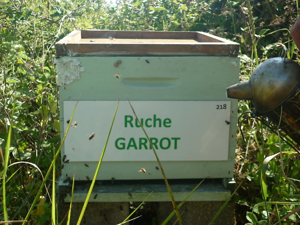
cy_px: 112
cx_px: 150
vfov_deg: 26.1
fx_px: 485
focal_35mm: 56
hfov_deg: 34.3
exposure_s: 1/320
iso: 80
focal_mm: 9.2
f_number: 3.4
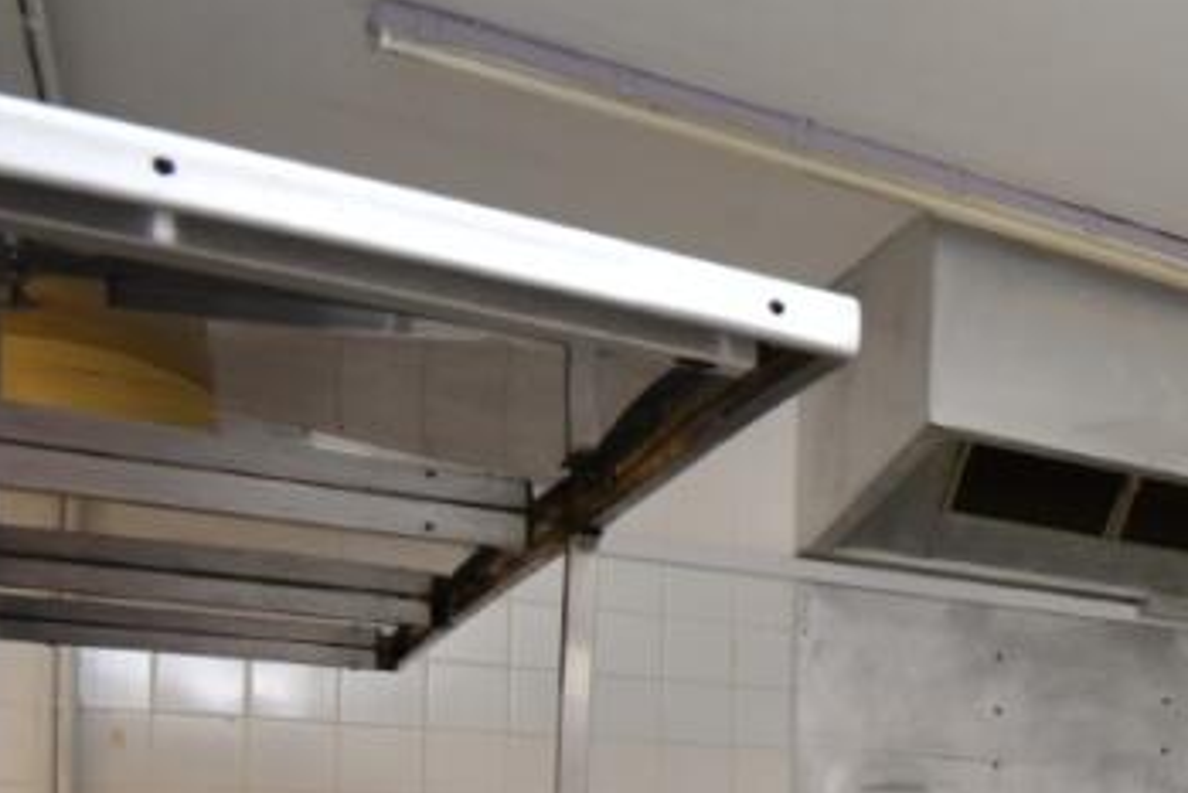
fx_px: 1453
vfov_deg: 27.8
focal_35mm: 44
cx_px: 1596
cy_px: 876
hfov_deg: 32.0
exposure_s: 1/20
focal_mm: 10
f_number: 5.6
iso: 100
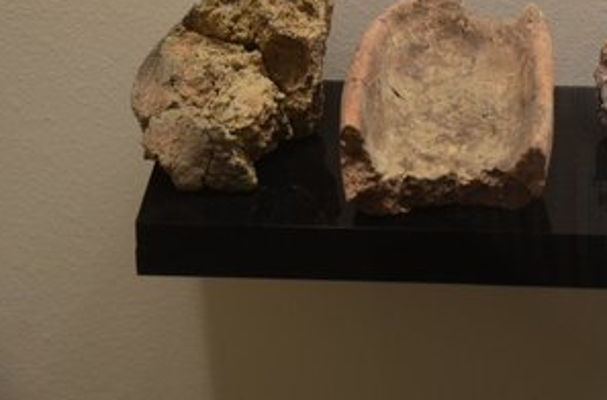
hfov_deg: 11.6
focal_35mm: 178
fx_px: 2992
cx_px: 419
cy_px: 107
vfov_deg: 7.7
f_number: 5
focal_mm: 80
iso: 500
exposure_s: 1/40
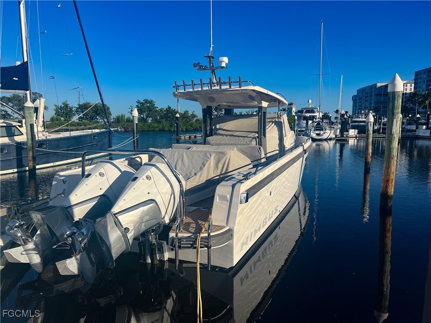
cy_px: 162
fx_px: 324
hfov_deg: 67.3
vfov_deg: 53.1
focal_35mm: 26
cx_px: 216
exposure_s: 1/7000
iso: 50
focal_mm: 5.7
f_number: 1.5
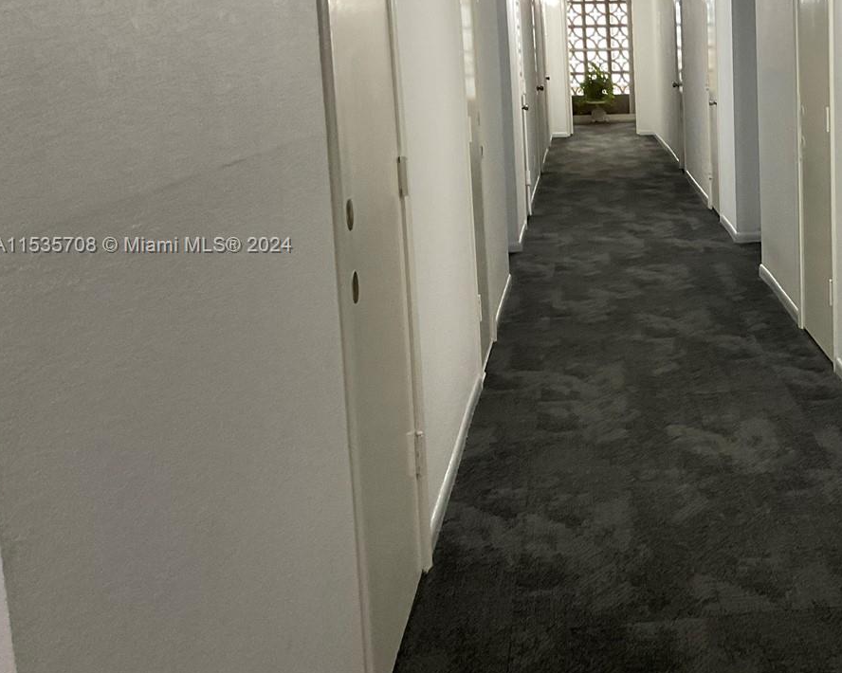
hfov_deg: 34.7
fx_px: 1271
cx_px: 747
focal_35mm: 51
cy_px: 246
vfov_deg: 29.5
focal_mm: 3
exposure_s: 1/60
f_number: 1.8
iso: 200
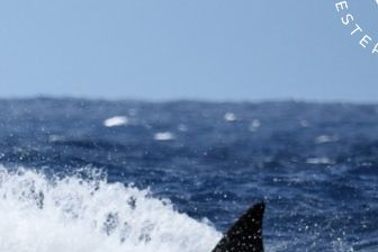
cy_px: 194
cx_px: 54
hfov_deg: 2.1
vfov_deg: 1.4
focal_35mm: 999
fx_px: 10489
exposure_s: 1/8000
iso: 900
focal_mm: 420
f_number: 6
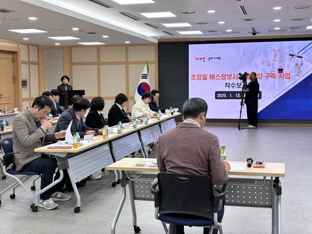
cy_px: 117
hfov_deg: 36.8
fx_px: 469
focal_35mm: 52
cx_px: 156
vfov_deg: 28.0
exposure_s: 1/60
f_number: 1.6
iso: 40
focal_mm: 5.96
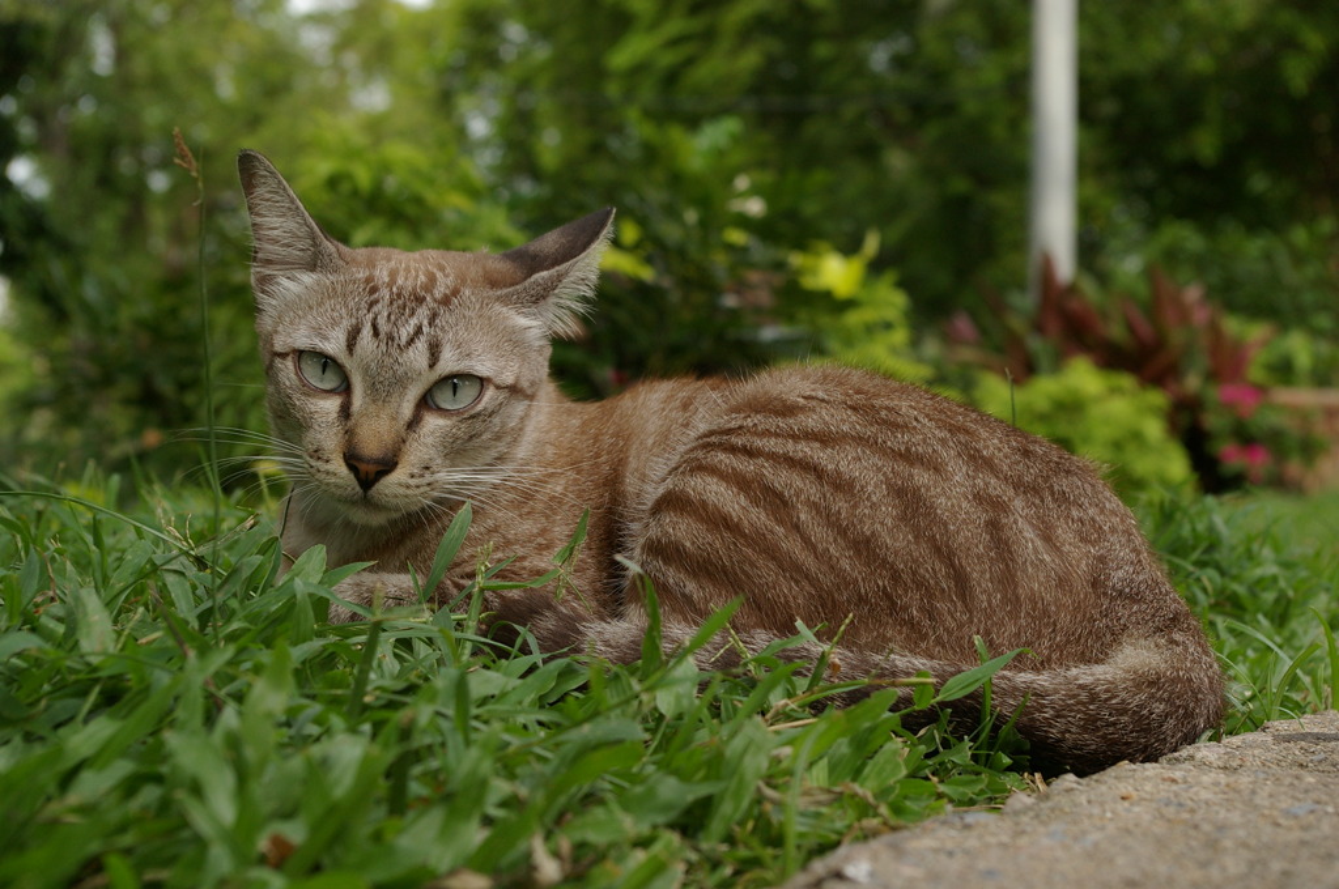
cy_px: 444
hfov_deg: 33.4
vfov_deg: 22.6
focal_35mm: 60
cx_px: 670
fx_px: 2229
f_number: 8
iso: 400
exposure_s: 1/125
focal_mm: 40
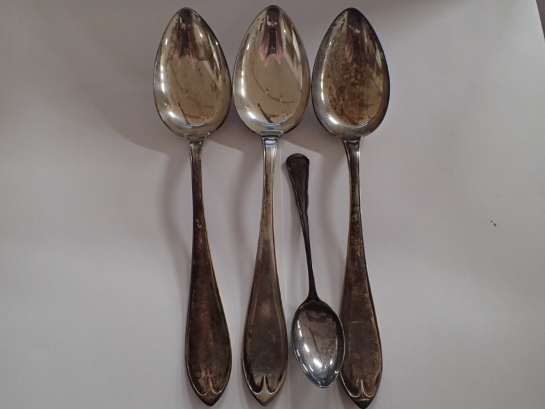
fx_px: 472
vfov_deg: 46.8
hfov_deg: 60.0
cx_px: 272
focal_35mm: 30
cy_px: 204
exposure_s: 1/60
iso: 800
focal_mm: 5.5
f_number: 2.3
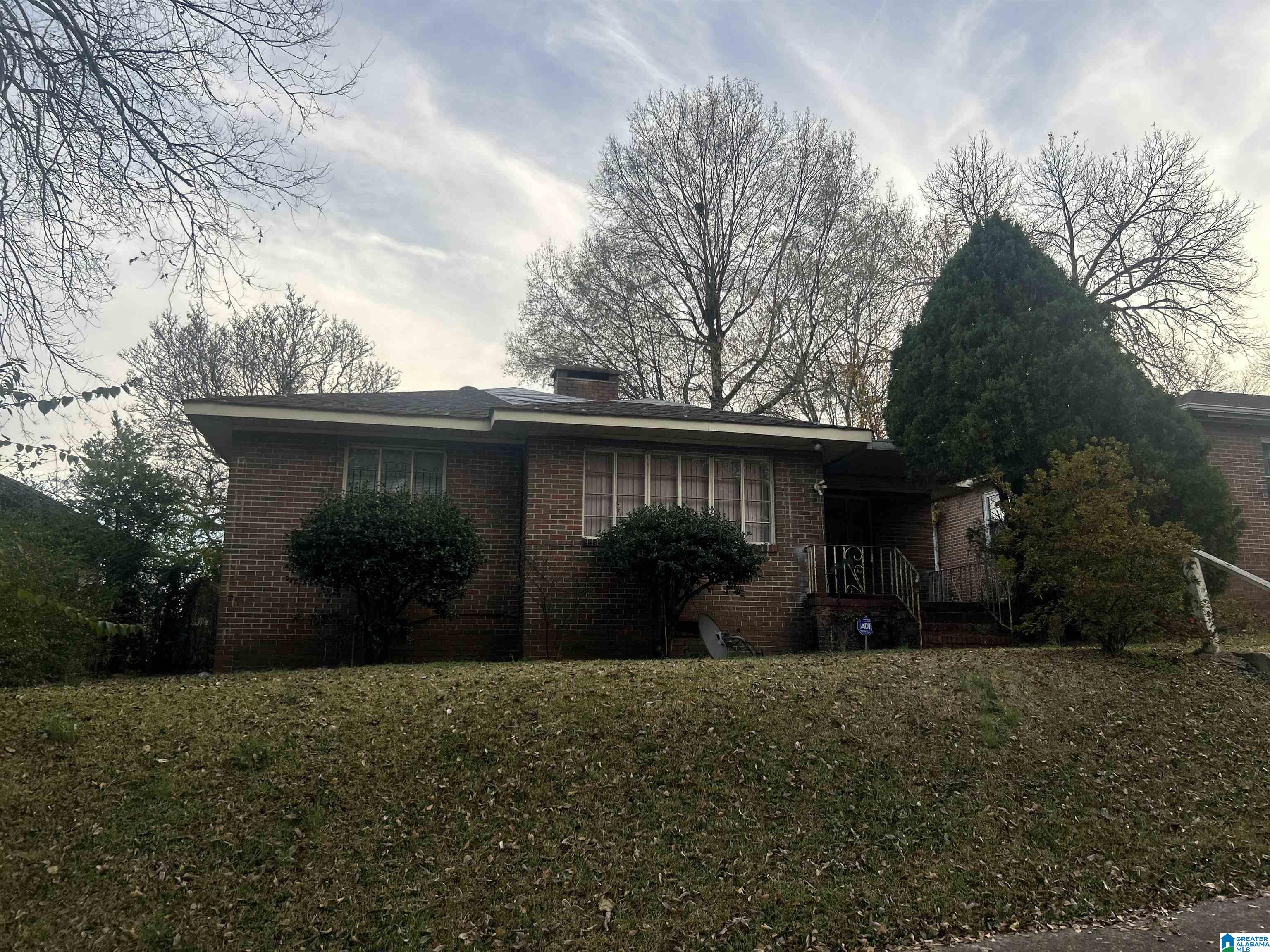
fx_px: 954
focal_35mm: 26
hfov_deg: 67.3
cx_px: 635
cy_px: 476
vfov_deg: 53.1
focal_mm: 5.7
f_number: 1.5
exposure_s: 1/497
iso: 50
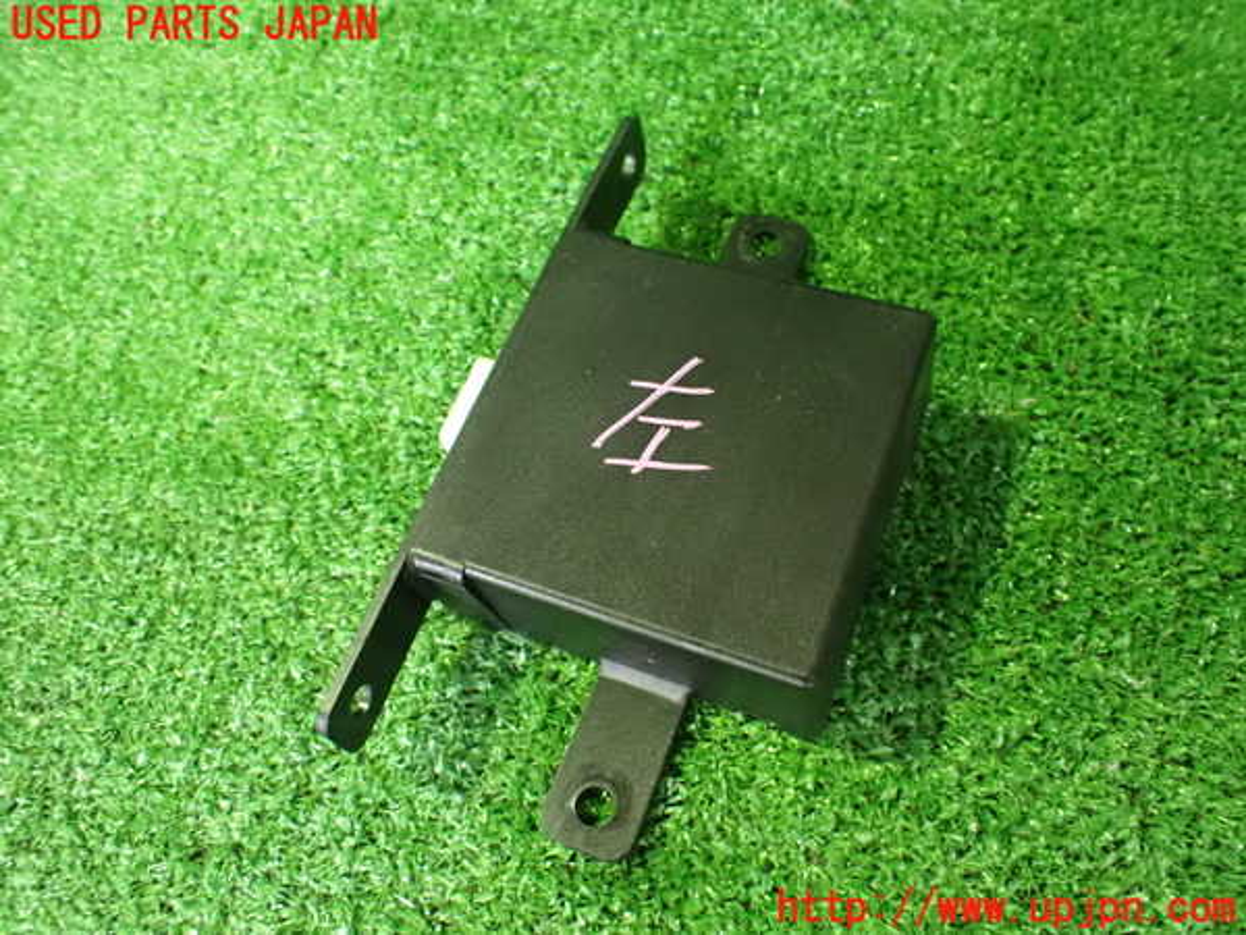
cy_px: 468
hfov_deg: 60.0
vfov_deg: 46.8
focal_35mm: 30
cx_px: 623
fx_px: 1080
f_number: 2.3
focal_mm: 5.4
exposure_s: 1/30
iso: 1600
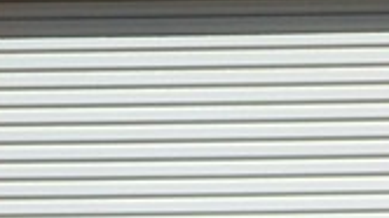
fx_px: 1948
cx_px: 680
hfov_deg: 10.7
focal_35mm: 189
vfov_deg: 6.3
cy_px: -124
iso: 80
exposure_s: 1/640
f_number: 4.5
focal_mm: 6.2
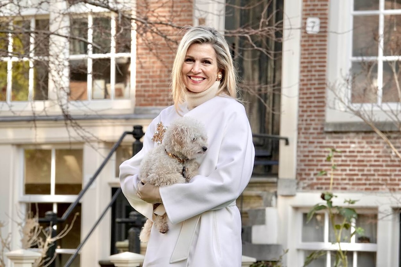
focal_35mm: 207
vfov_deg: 6.6
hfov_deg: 9.9
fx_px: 2305
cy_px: 134
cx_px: 200
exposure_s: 1/250
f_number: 4
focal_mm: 75.77
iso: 160
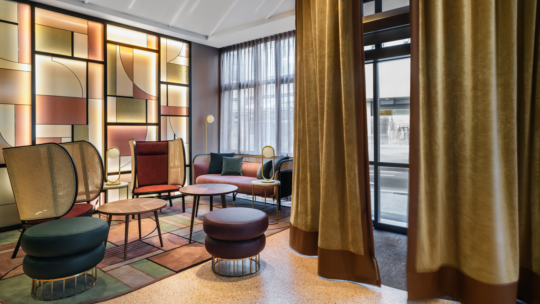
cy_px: 128
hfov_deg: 81.2
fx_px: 315
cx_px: 267
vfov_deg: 51.3
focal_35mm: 22
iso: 100
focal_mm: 20
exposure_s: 2
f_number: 14
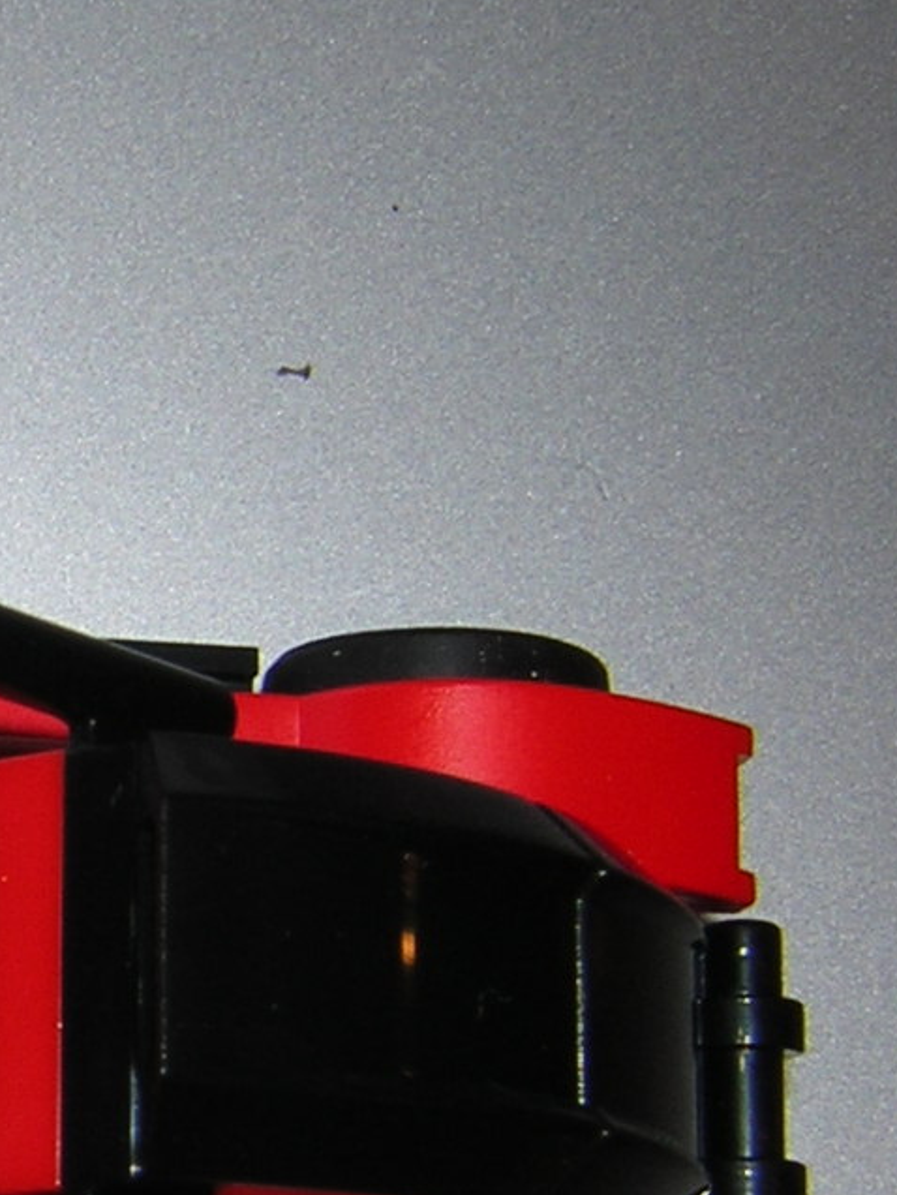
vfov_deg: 16.7
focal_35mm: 118
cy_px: 703
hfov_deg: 11.9
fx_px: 4076
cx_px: -518
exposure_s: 1/60.1
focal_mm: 6.1
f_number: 5.8
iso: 100
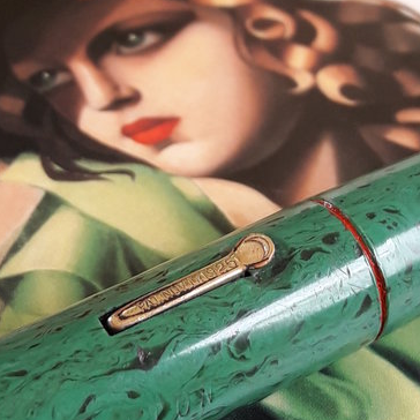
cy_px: 207
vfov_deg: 48.4
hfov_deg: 48.4
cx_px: 213
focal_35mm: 34
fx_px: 467
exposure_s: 1/33
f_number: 1.9
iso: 64
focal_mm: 3.7
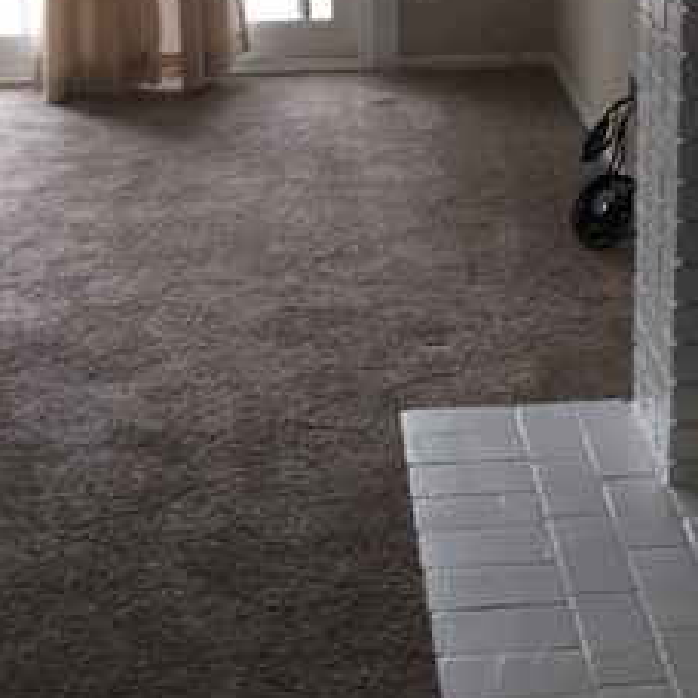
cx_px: 456
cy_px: 52
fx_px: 1643
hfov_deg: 23.9
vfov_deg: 23.3
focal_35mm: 72
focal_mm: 4.15
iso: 32
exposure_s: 1/60
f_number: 2.2
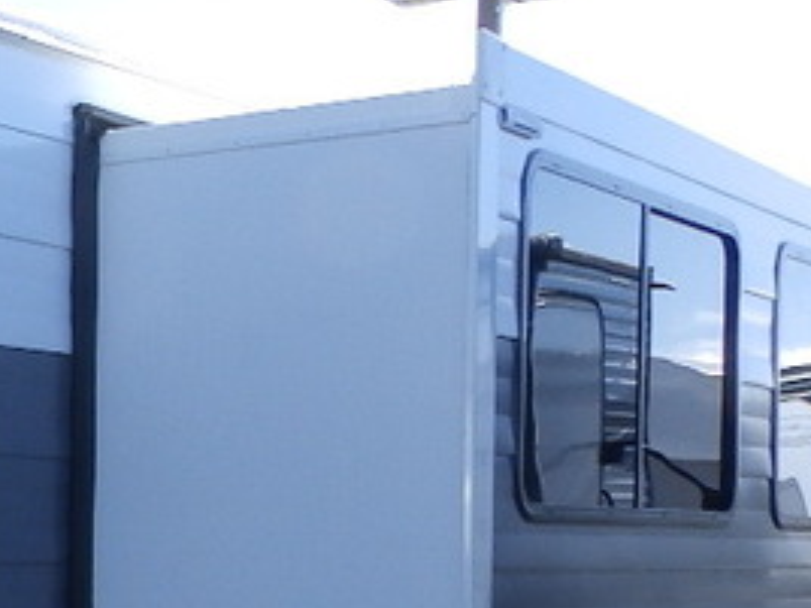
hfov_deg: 19.3
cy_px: 605
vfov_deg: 17.6
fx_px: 1921
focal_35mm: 82
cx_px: -557
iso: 80
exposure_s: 1/320
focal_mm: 4
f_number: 4.5
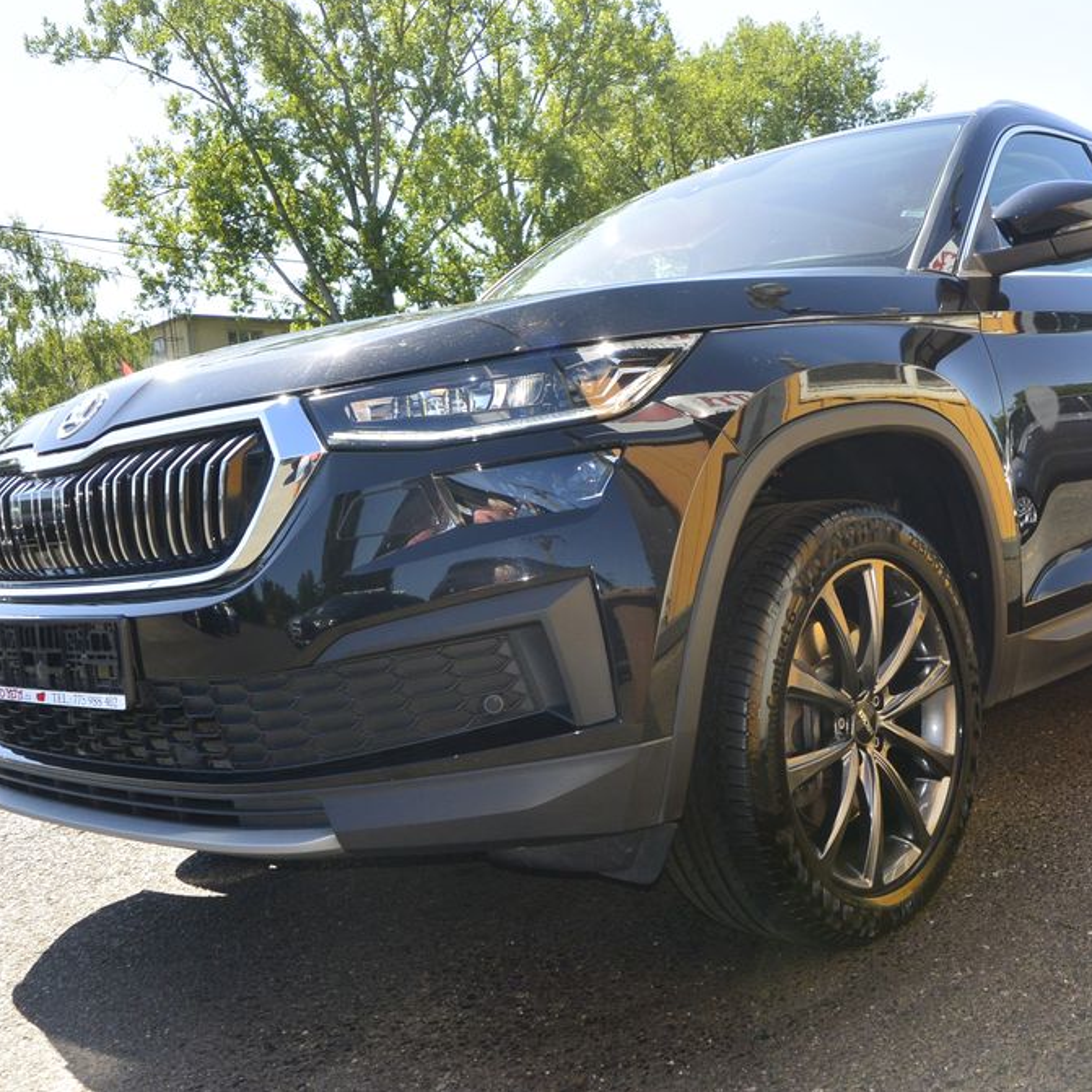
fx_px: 1249
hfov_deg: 46.9
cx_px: 664
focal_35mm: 35
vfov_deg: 47.2
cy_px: 538
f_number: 5.6
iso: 160
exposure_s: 1/250
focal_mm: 10
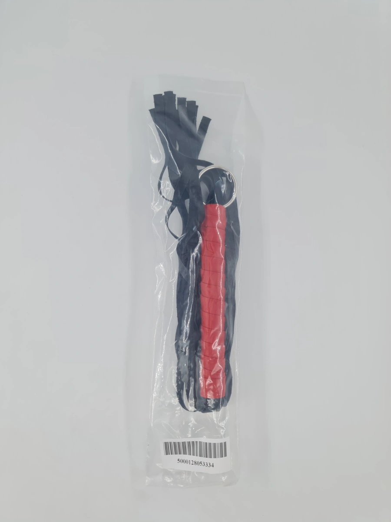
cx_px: 196
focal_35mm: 25
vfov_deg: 69.4
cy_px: 261
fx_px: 377
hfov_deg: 54.9
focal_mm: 7
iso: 50
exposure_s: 1/318
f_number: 1.8
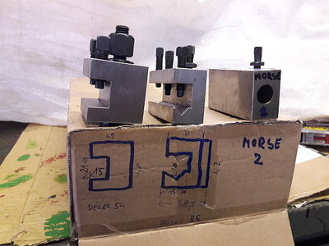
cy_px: 123
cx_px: 164
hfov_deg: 63.4
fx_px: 266
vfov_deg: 49.7
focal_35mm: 28
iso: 160
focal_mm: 3.7
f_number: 1.9
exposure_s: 1/17
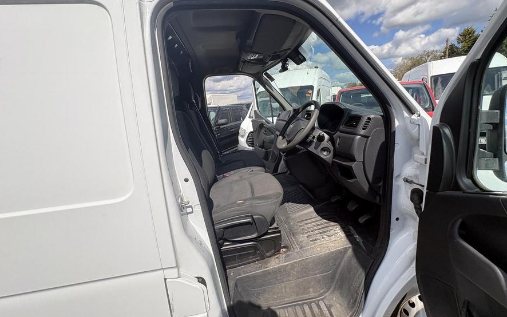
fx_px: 207
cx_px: 254
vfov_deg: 74.7
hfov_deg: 101.5
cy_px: 150
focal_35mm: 15
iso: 40
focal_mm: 2.22
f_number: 2.2
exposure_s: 1/771
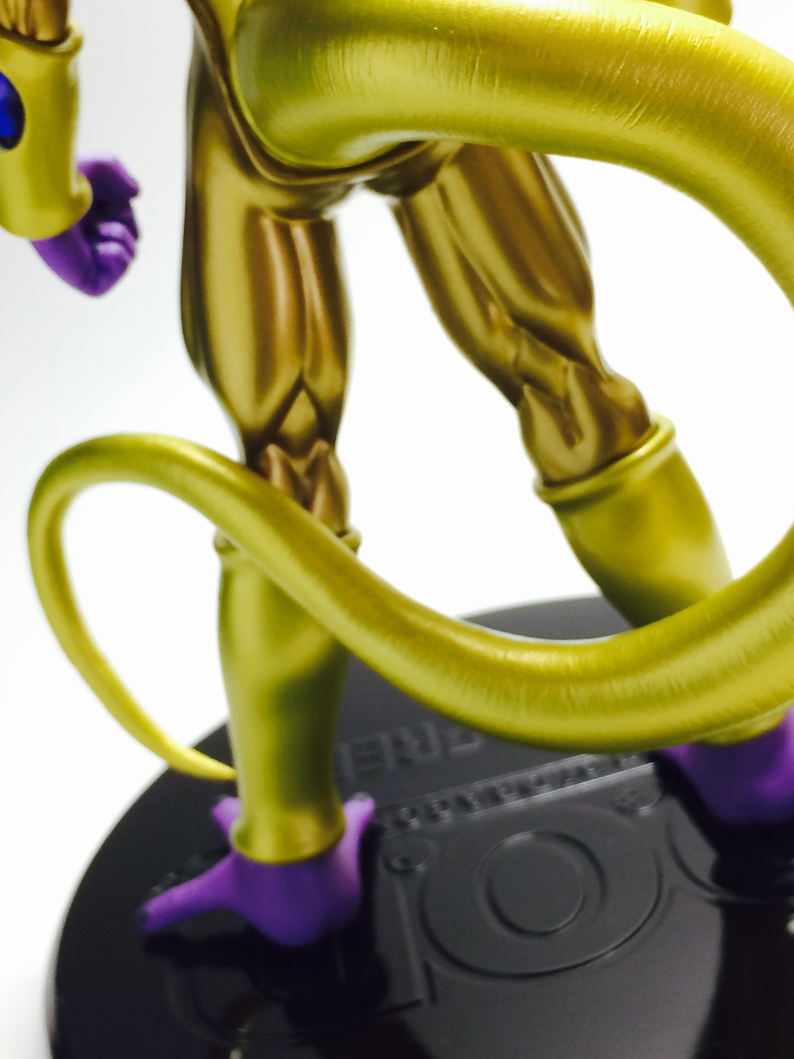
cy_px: 456
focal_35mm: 49
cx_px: 359
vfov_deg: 38.8
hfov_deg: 29.7
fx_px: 1499
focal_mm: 4.15
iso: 32
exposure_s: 1/40
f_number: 2.2
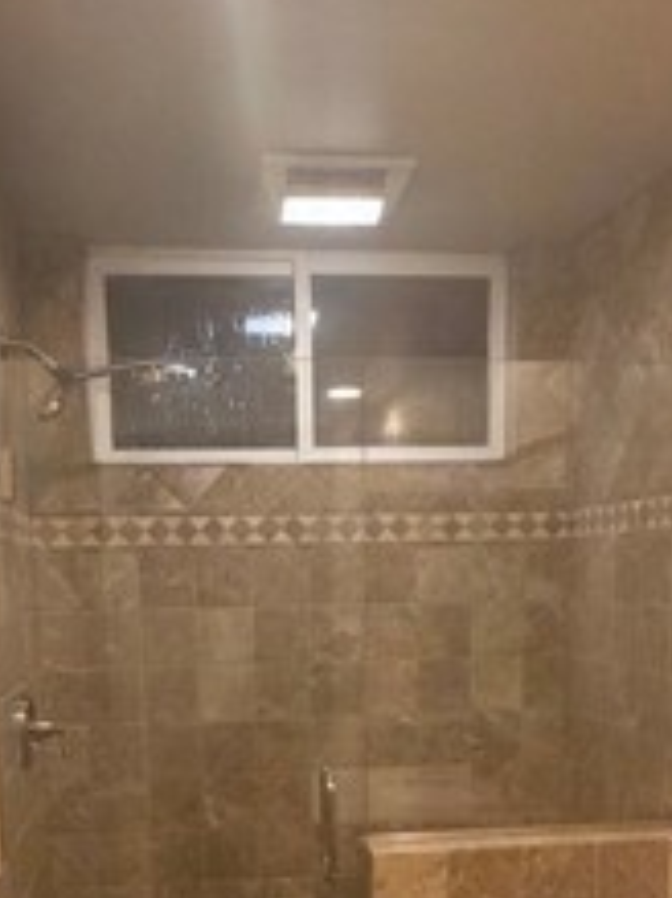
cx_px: 291
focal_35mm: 41
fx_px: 1062
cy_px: 759
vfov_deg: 43.0
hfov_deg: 35.1
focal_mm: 2.22
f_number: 2.2
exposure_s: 1/60
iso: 400
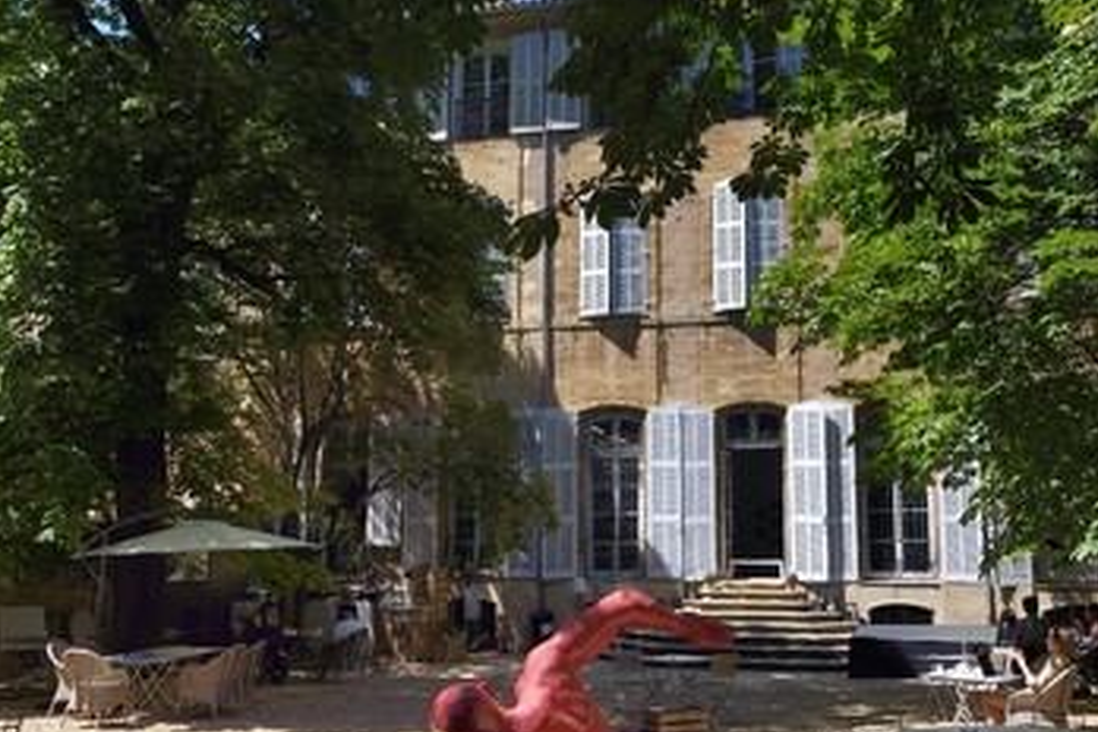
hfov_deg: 47.3
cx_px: 606
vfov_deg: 32.6
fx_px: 1250
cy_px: 388
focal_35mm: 41
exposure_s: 1/160
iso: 200
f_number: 14
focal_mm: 34
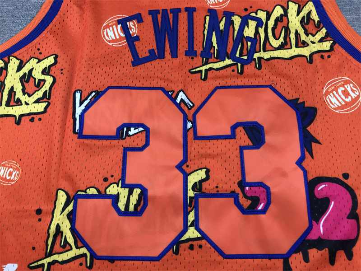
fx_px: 292
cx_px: 180
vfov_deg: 49.7
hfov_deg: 63.4
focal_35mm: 28
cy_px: 136
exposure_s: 1/100
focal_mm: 3.99
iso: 40
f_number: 1.8
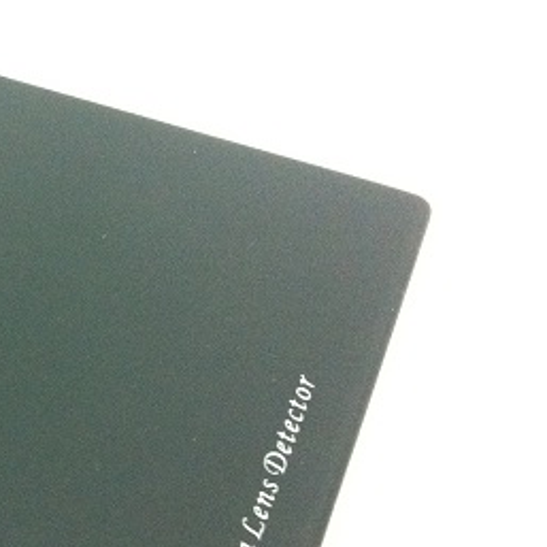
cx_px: -26
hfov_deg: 21.5
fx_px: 1377
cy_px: 358
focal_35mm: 77
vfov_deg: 22.4
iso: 400
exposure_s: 1/17
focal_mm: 3.85
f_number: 2.8
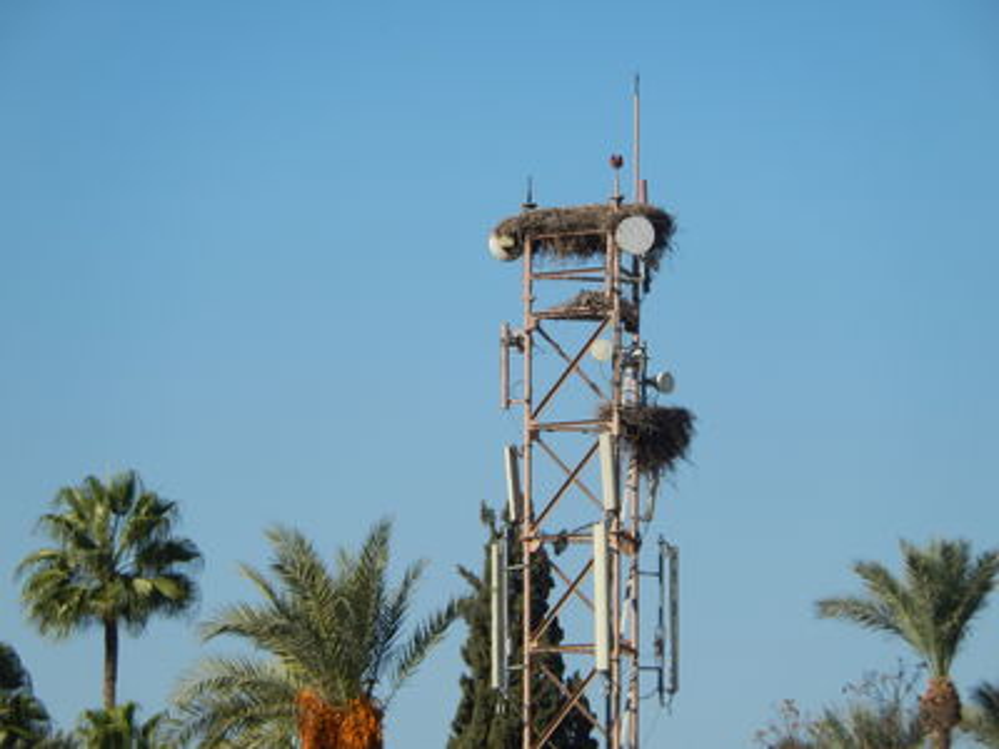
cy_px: 374
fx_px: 11053
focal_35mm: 383
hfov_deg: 5.2
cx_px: 500
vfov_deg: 3.9
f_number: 6.2
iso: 125
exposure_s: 1/800
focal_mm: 68.7
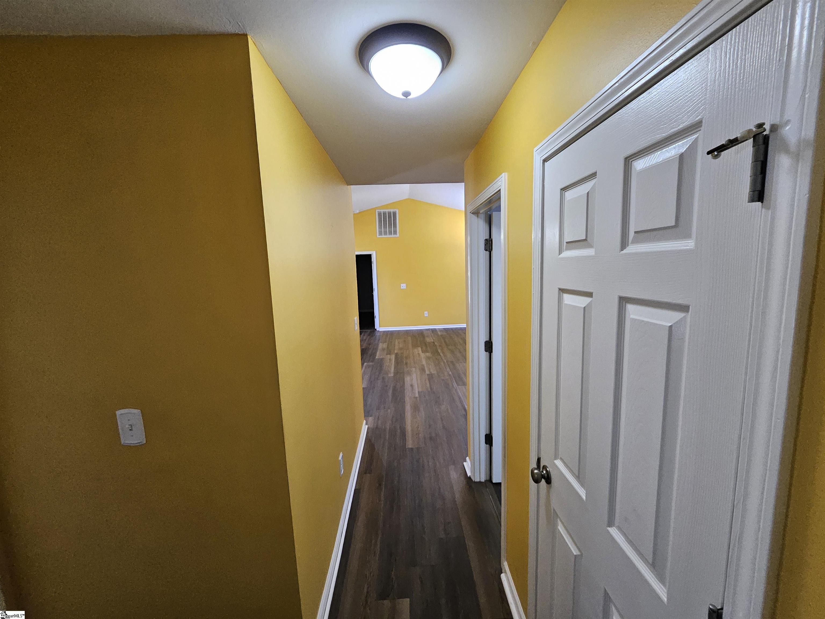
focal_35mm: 13
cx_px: 412
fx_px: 310
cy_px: 310
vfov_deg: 89.9
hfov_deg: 106.2
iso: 400
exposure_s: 1/60
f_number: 2.2
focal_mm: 1.7
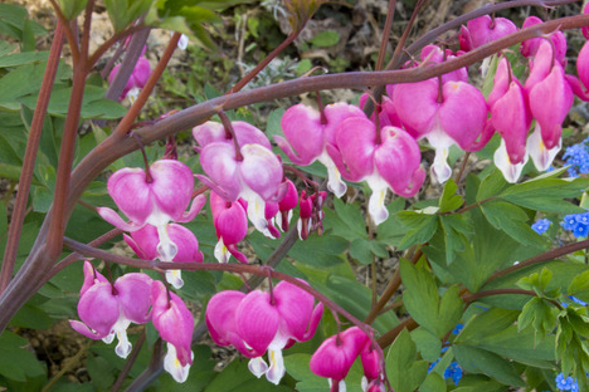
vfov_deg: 15.1
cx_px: 443
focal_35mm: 90
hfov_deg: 22.4
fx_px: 1472
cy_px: 314
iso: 400
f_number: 18
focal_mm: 36
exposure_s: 1/60
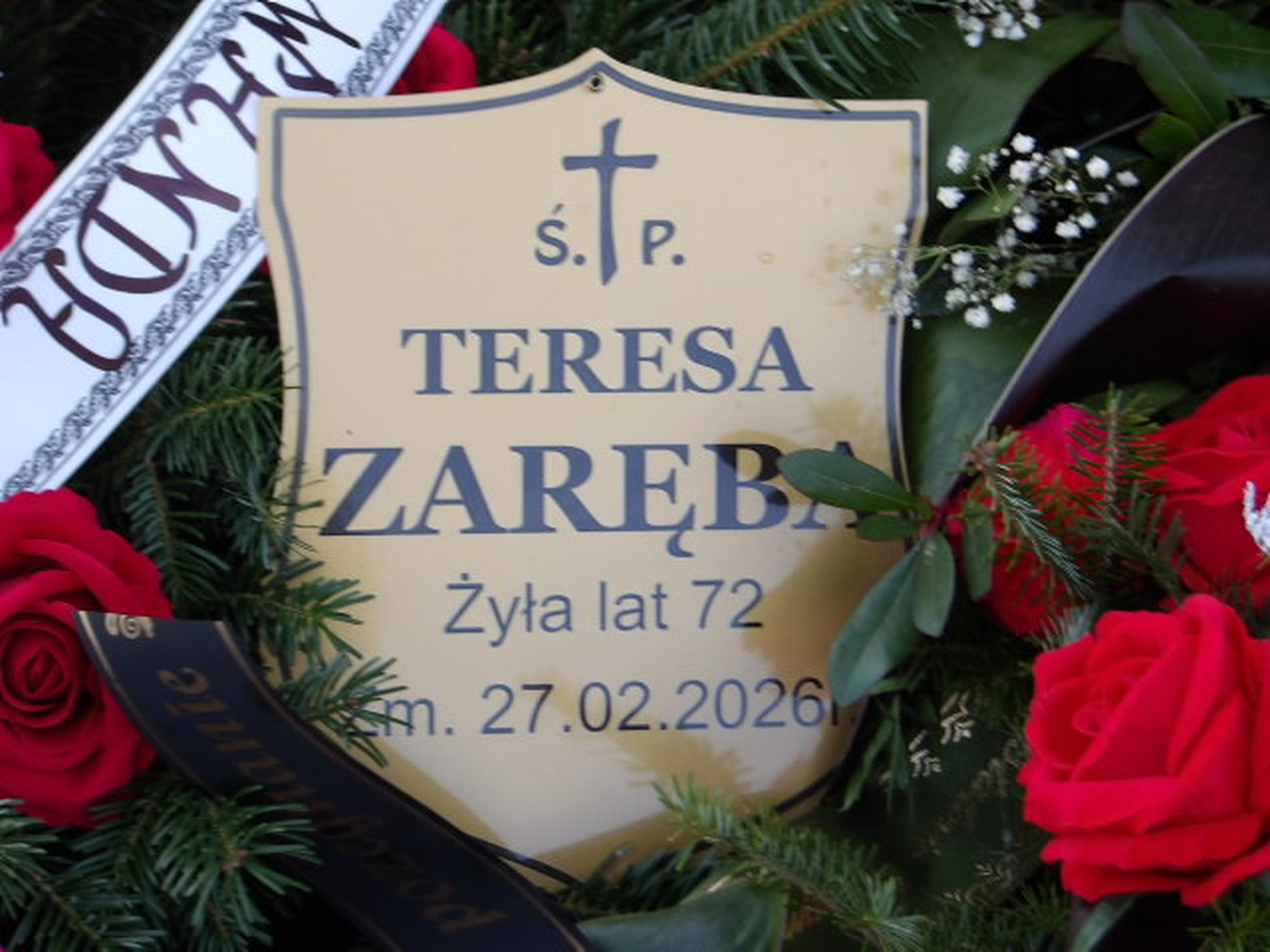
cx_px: 635
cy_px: 476
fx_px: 3962
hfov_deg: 18.2
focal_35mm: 108
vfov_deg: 13.7
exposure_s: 1/54
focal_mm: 19.6
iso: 110
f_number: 6.6
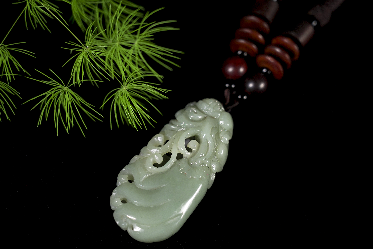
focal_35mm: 105
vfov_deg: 13.0
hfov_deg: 19.5
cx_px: 186
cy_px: 124
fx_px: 1088
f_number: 5
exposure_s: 1/80
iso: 640
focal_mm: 105
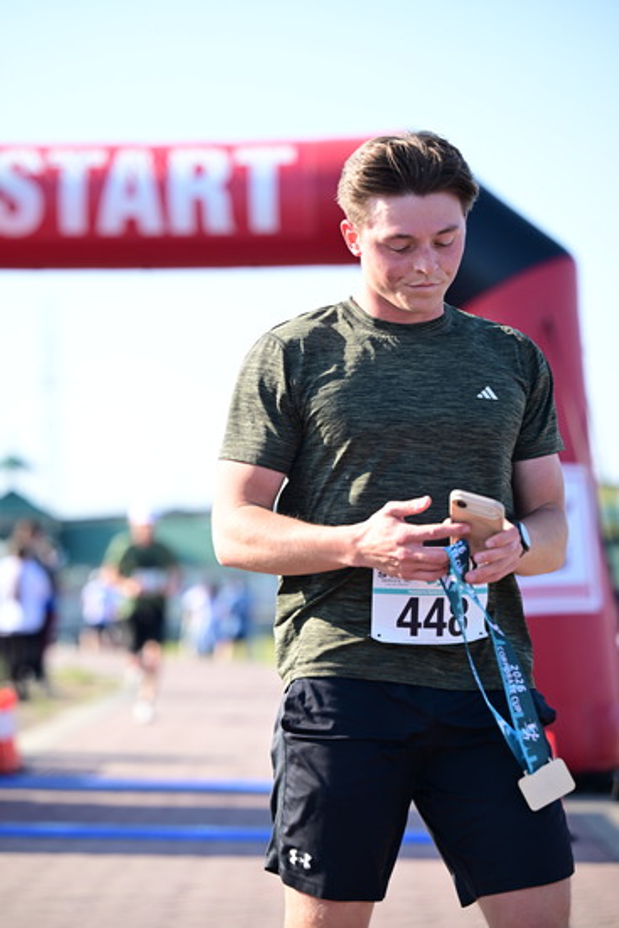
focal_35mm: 110
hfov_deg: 12.5
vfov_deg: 18.6
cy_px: 464
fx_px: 2835
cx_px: 310
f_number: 3.2
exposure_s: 1/3200
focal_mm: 110
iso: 720
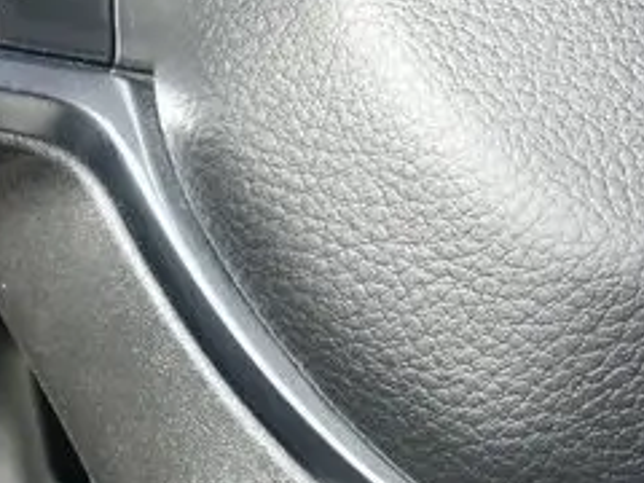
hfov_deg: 8.8
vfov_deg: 6.6
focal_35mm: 224
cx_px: -56
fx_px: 4167
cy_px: -101
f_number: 5.6
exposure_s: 1/160
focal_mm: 42
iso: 200
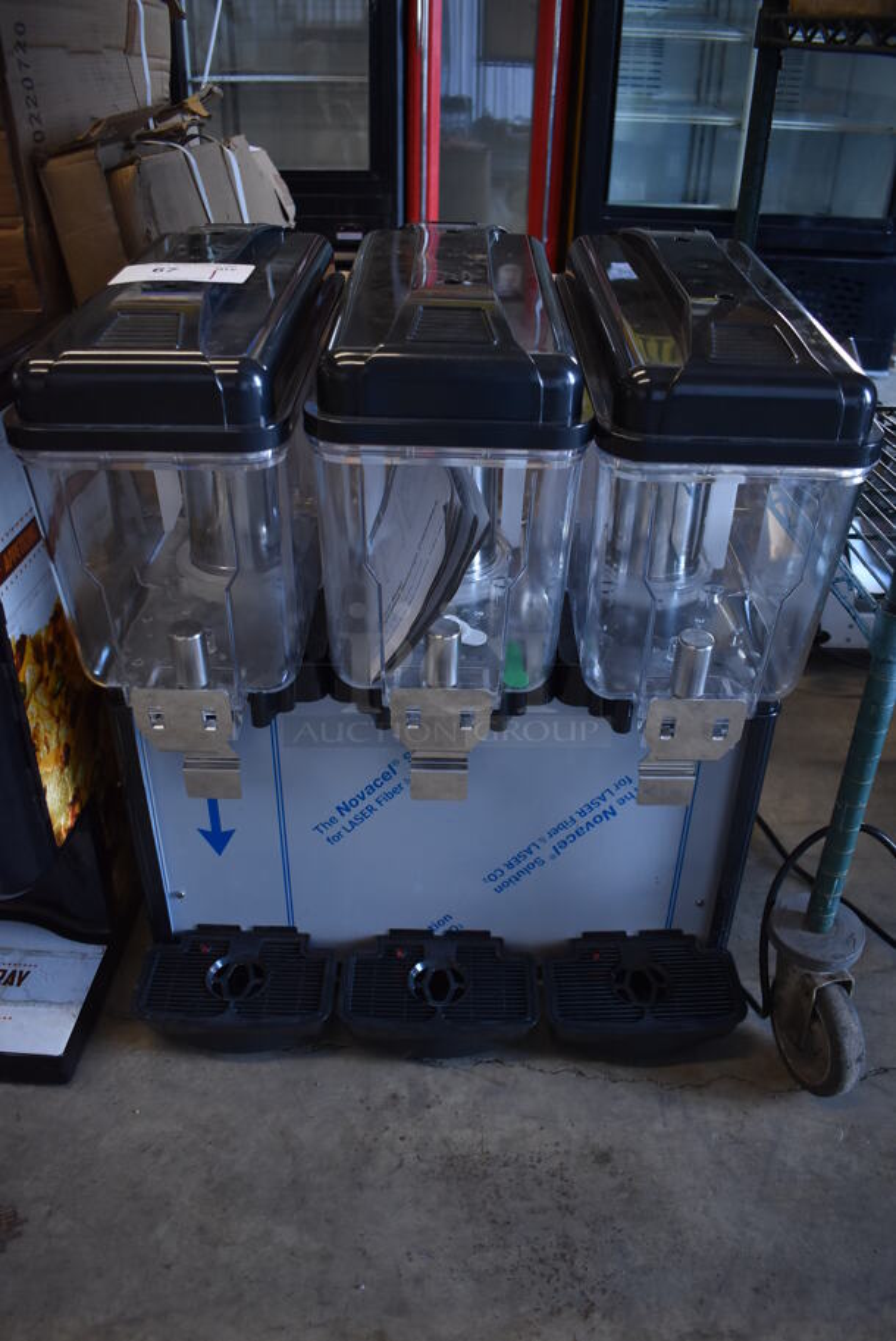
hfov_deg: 48.0
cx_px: 448
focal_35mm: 27
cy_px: 670
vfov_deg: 67.3
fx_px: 1006
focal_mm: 18
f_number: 3.5
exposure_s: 1/125
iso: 900
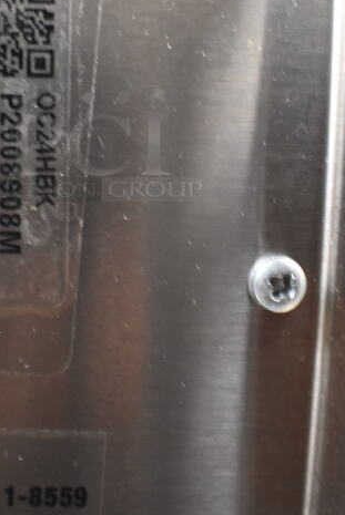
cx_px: 89
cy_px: 143
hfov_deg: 25.3
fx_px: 760
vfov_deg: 36.8
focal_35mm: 53
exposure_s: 1/60
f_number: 4
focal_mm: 18
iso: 1800
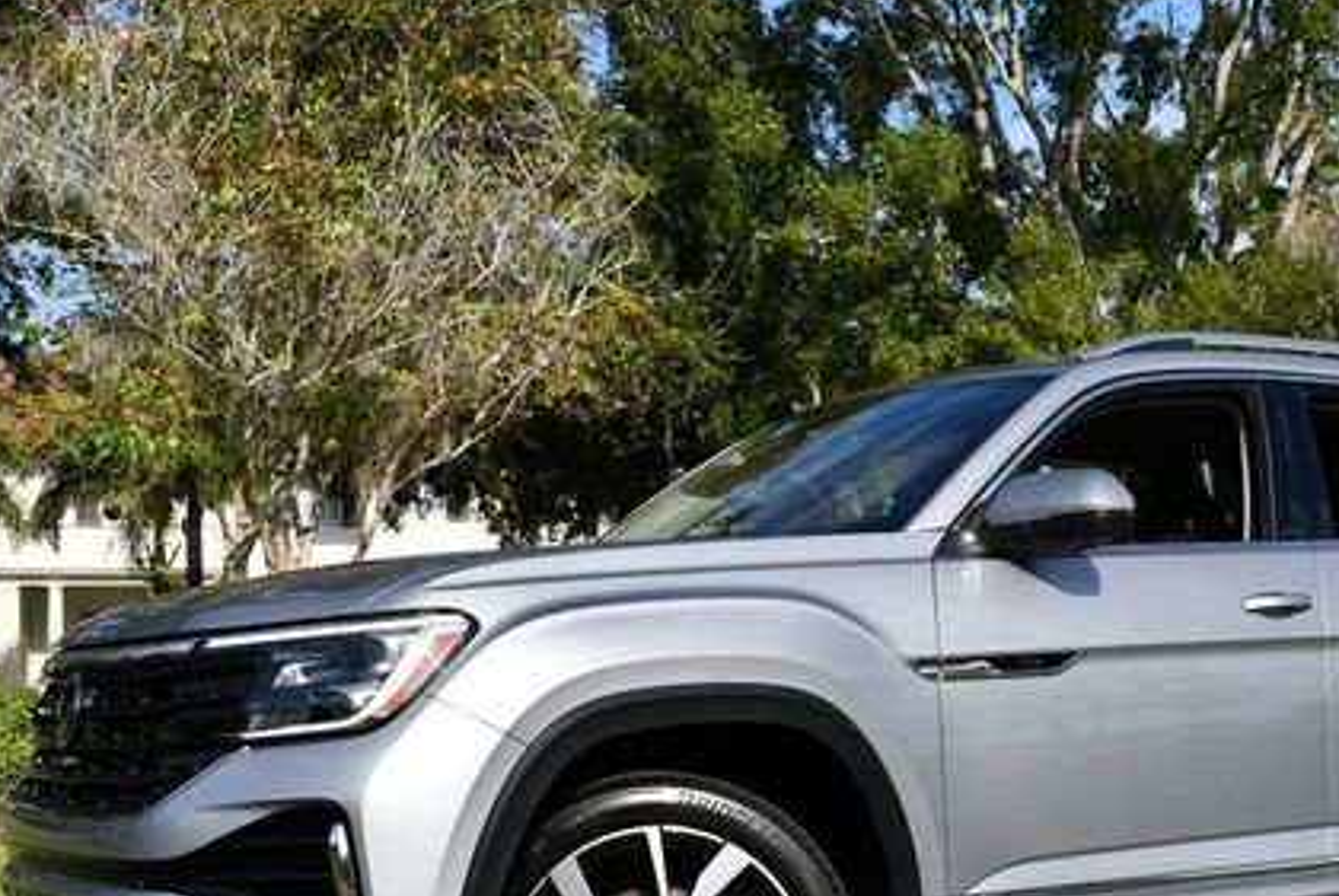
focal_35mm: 61
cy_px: 590
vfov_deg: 22.2
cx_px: 934
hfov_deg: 32.5
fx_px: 2271
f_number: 9
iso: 100
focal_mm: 20
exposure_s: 1/320
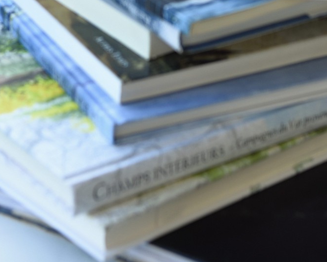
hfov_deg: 11.0
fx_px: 1704
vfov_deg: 8.3
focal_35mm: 176
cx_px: 143
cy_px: -292
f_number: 5.6
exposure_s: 1/60
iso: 200
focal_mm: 52
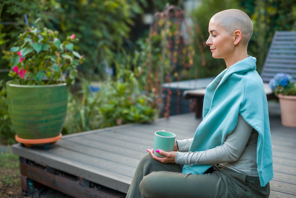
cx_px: 148
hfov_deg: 39.6
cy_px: 99
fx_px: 411
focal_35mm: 50
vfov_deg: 27.0
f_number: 2.2
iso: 500
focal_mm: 50
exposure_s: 1/250
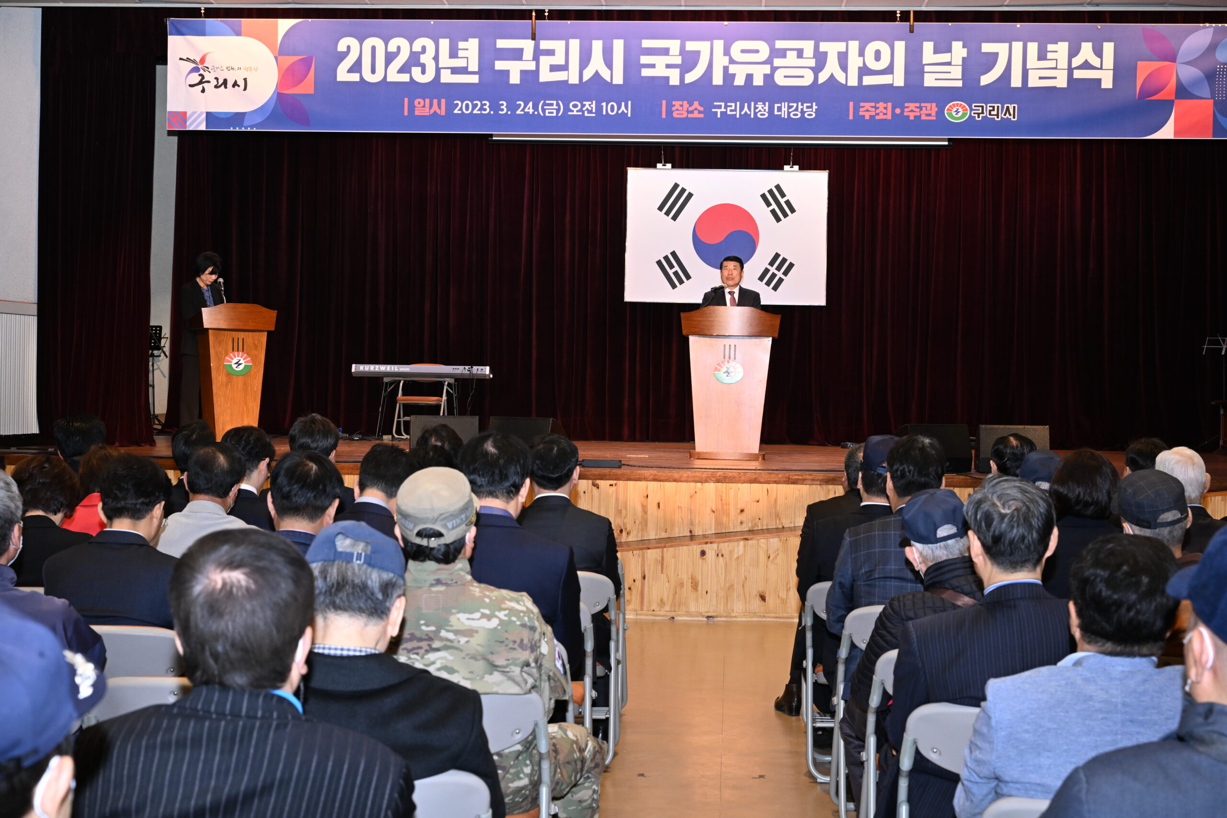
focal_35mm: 52
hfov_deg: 38.2
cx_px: 614
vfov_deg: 26.0
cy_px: 409
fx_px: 1772
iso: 1600
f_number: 8
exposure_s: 1/60
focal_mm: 52
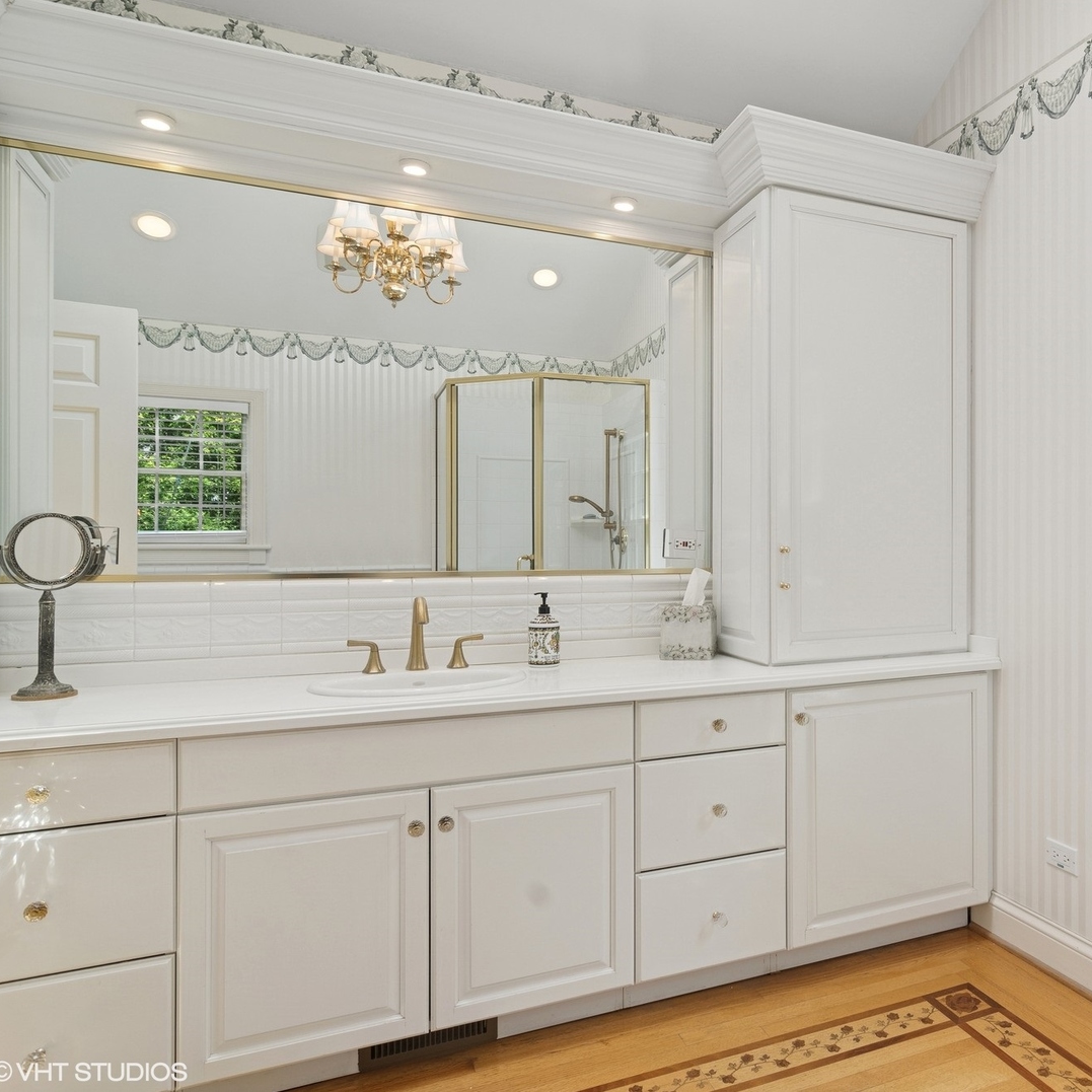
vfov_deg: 67.3
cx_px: 798
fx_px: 821
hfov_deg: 63.9
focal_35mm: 23
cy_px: 547
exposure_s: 1/40
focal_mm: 12
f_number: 8
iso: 200
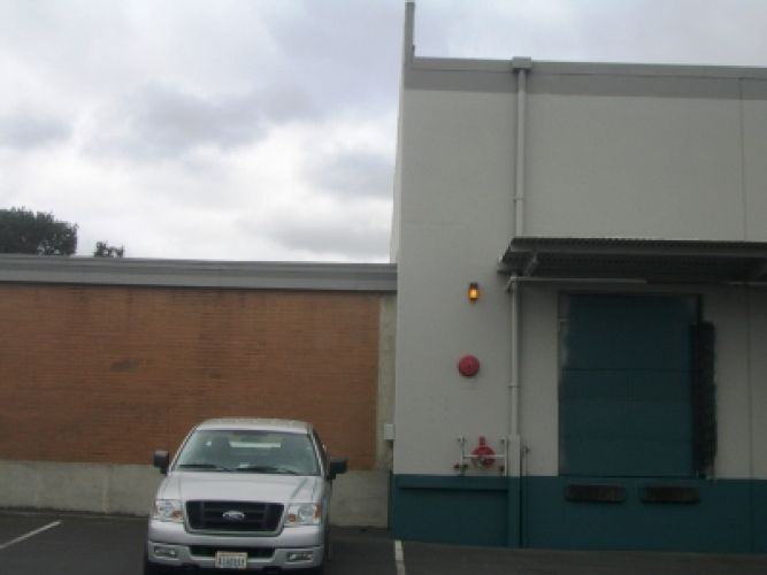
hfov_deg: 38.9
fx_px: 1086
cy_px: 288
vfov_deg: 29.7
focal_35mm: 49
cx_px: 384
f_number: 5
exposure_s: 1/400
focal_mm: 8.2
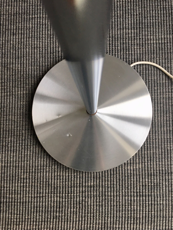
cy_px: 115
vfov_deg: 61.7
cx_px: 86
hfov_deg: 48.2
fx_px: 193
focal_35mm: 29
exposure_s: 1/33
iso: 32
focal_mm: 4.15
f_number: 2.2
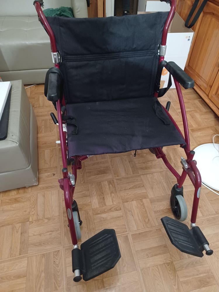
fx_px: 211
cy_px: 146
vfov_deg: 69.4
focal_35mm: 25
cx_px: 110
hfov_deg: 54.9
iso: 1250
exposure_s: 1/20
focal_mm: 4.6
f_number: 1.8
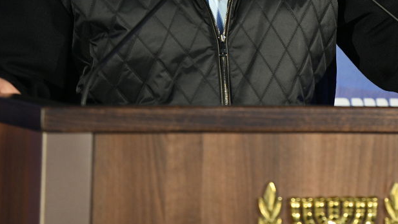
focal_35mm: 428
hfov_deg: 5.0
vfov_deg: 2.8
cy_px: -59
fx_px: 4517
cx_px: 304
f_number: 3.5
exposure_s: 1/320
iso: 2000
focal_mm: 180
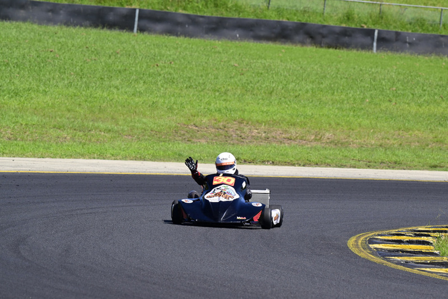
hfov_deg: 5.4
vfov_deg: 3.6
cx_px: 224
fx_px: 4730
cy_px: 150
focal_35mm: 380
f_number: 11
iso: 500
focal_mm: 380
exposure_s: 1/640
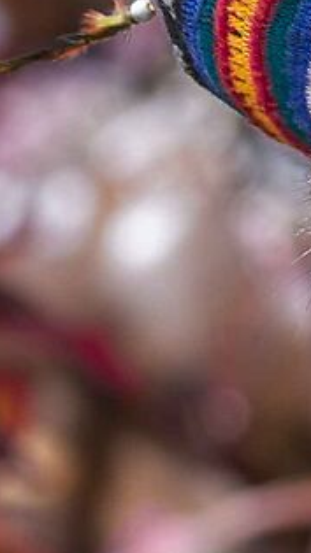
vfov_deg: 2.4
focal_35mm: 895
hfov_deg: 1.4
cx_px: -158
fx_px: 13132
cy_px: 369
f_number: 4
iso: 100
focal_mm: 112
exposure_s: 1/800
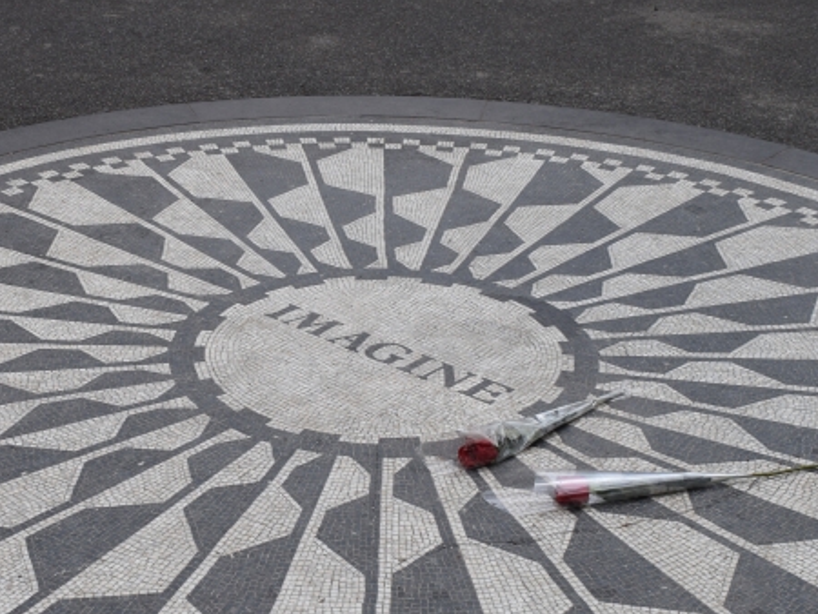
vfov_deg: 24.7
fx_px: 1395
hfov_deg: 32.5
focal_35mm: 59
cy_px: 416
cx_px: 302
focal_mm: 18
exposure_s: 1/250
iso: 200
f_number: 8
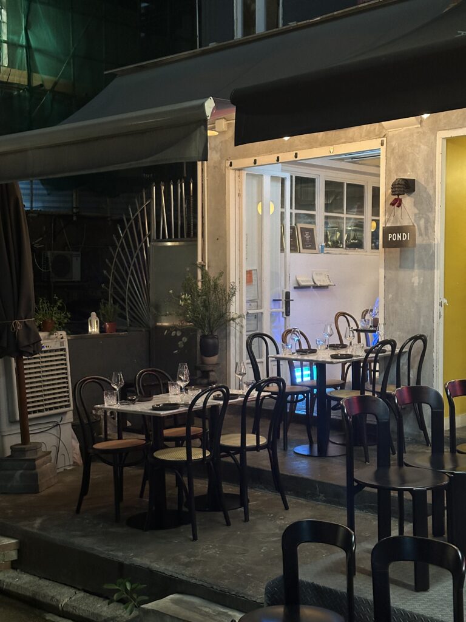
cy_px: 311
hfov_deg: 30.3
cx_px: 233
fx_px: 862
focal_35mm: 48
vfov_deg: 39.7
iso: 640
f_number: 1.78
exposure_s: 1/26
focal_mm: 6.86
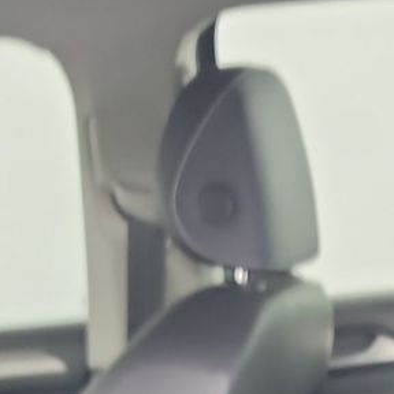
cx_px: 427
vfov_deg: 13.4
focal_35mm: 118
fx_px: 1520
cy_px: 685
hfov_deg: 14.5
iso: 606
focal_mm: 6.7
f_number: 1.8
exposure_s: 1/59
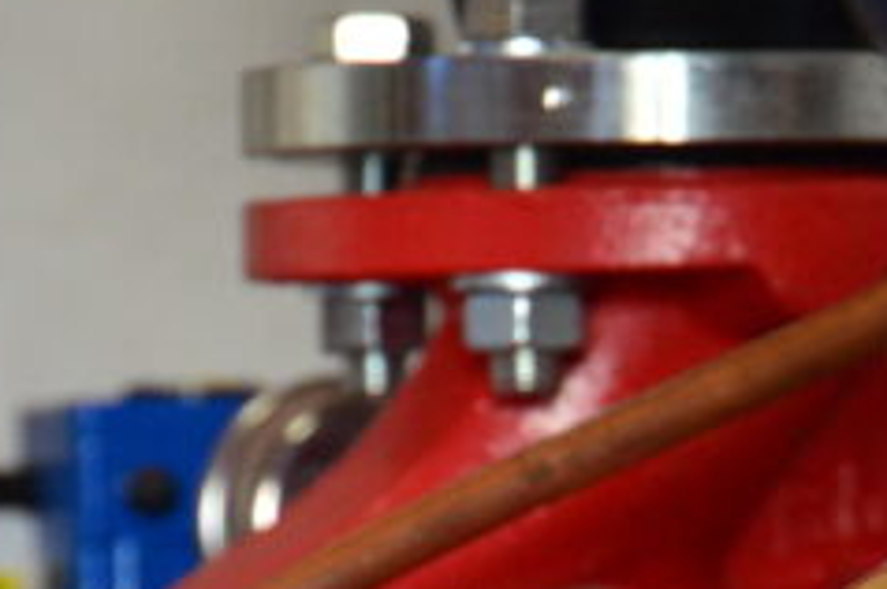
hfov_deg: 5.0
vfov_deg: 3.3
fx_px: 10103
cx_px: 362
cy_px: 900
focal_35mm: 411
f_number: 5.3
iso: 800
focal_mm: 85
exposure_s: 1/125
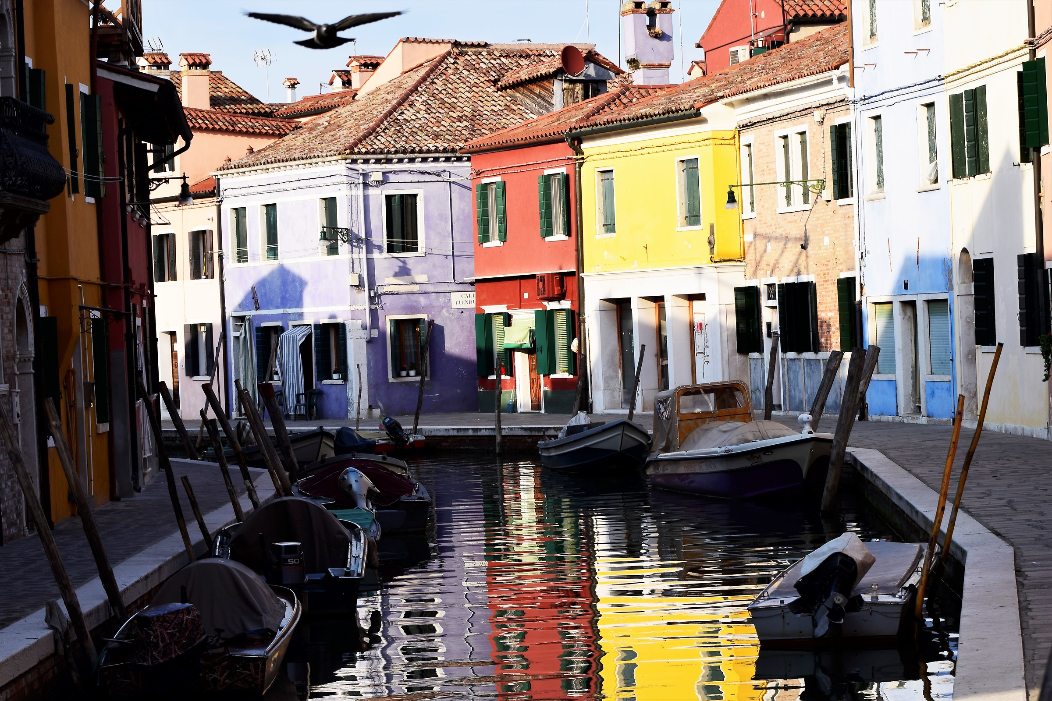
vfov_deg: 13.0
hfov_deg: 19.5
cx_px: 526
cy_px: 350
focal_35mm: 105
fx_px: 3068
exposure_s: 1/125
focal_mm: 70
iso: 100
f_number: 10
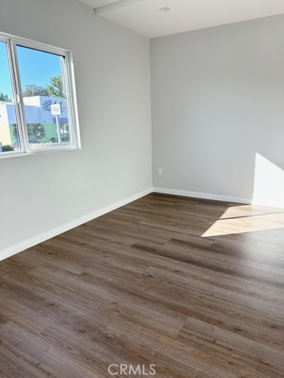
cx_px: 142
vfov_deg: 71.6
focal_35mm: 24
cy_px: 189
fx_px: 263
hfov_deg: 56.8
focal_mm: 6.86
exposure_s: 1/310
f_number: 1.78
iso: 80
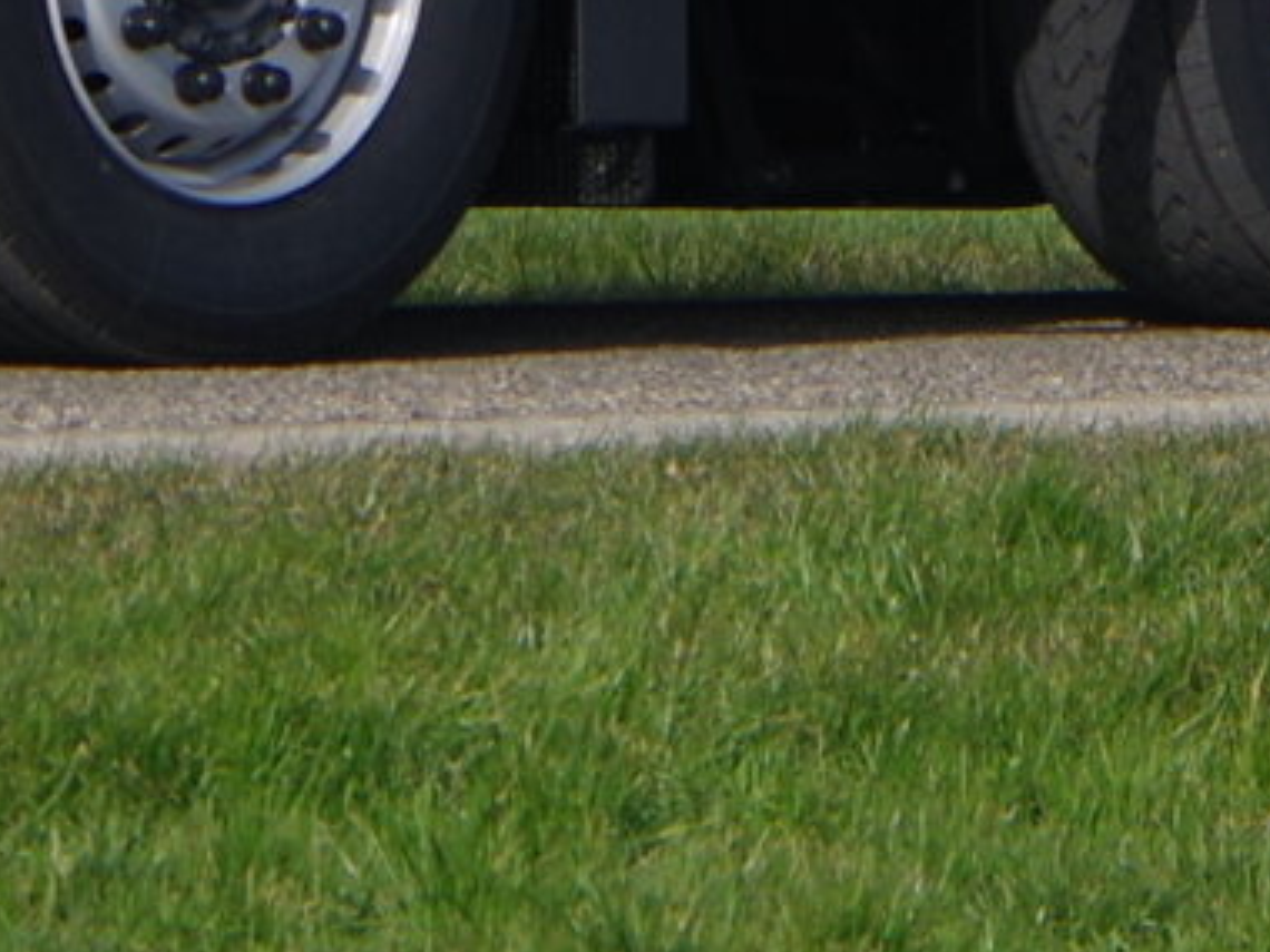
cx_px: 1427
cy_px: -1241
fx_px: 27773
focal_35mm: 757
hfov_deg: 2.6
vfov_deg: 2.0
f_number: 6.3
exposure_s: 1/640
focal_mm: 78
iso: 200
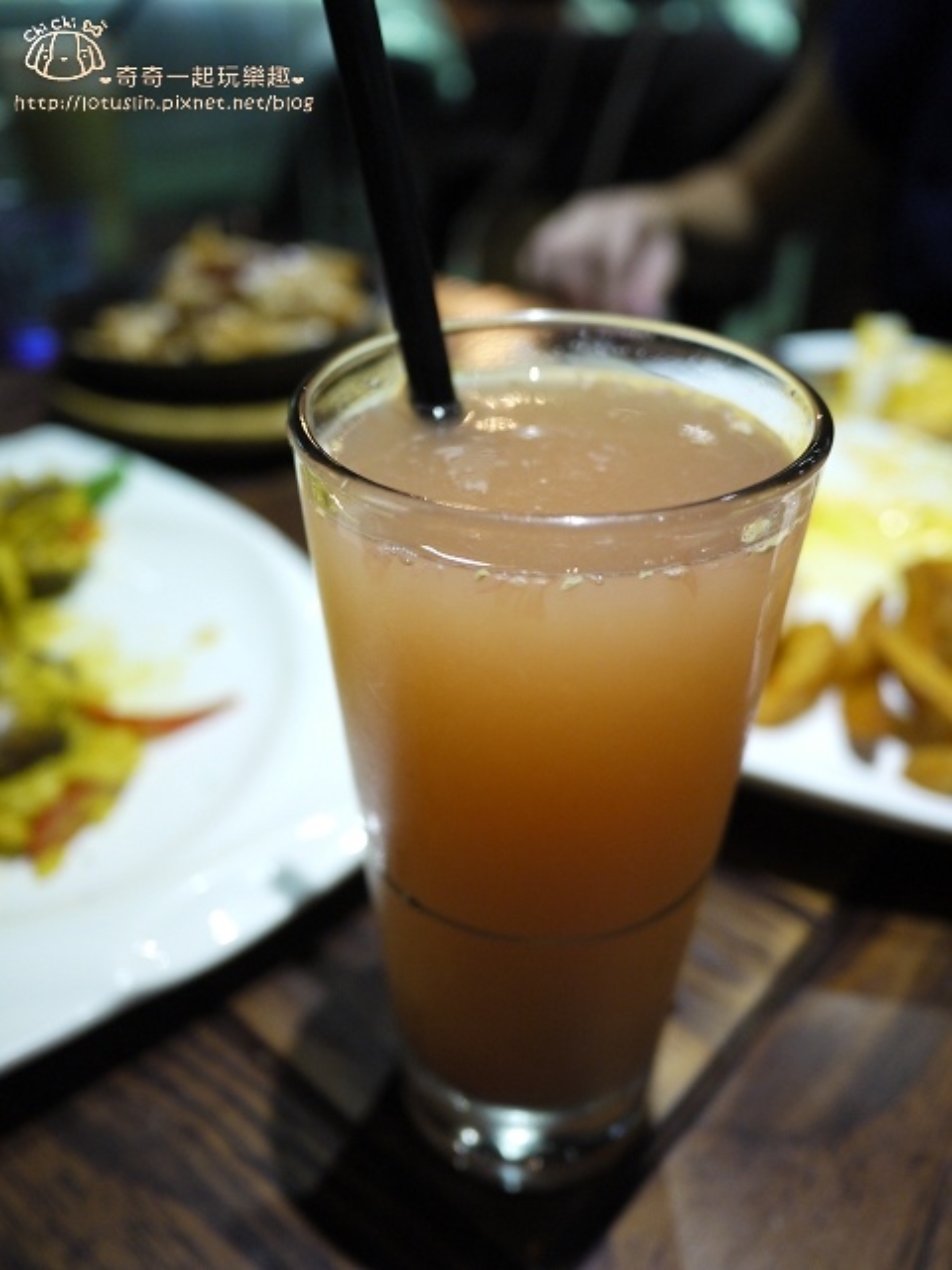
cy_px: 635
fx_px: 1027
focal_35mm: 28
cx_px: 476
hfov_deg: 49.7
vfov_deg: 63.4
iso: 400
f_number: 2.5
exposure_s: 1/30
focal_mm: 14
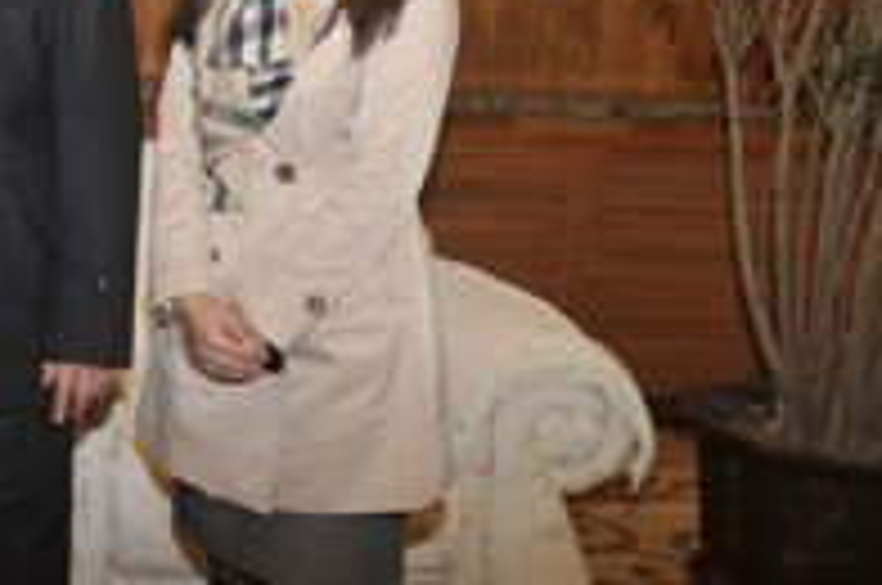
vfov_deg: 18.0
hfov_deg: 24.7
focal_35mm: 74
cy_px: 36
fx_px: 1810
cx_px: -180
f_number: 5
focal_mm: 29
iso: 250
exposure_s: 1/60
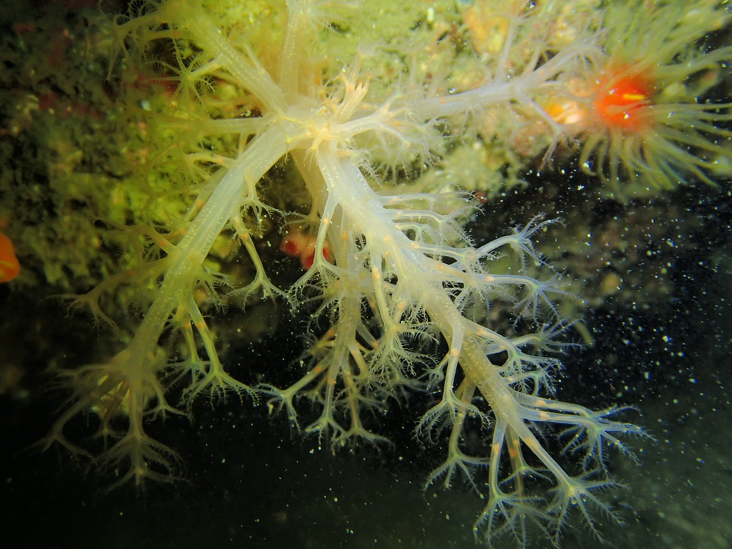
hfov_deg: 60.0
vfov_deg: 46.8
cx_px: 366
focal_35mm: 30
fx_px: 634
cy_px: 274
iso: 100
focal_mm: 5.5
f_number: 3.2
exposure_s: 1/125
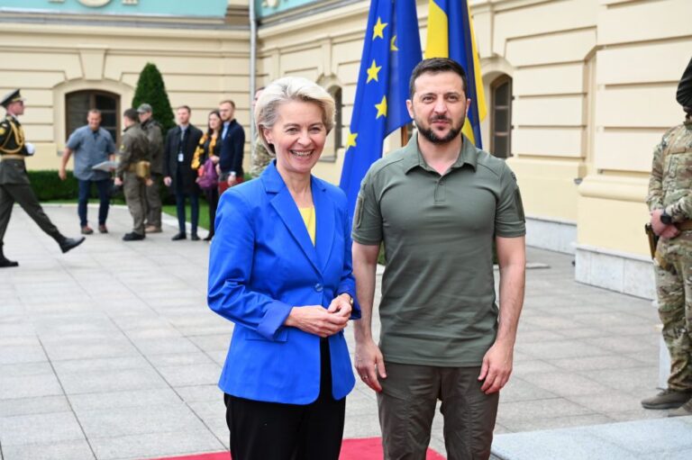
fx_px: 1133
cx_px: 346
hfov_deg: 34.0
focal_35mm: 59
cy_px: 230
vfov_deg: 23.0
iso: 640
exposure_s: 1/320
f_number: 6.3
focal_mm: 59
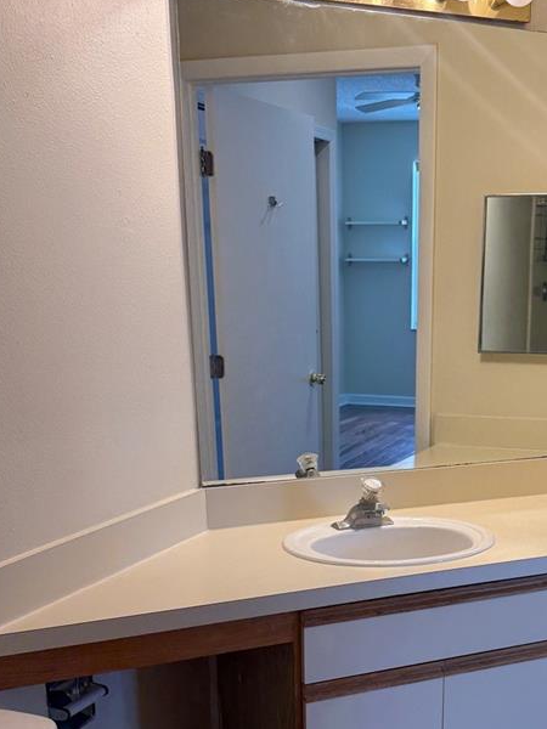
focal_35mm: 48
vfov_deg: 38.0
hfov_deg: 30.0
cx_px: 377
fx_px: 1011
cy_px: 597
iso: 125
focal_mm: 6.76
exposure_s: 1/120
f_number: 1.78
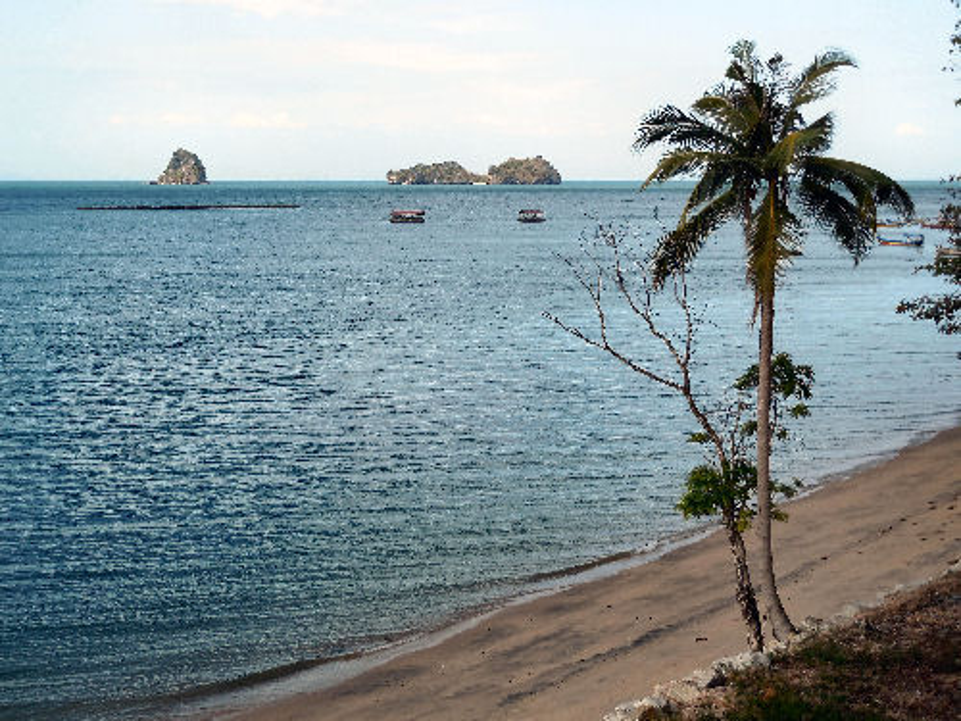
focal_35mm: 54
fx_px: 1499
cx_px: 480
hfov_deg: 35.5
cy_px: 360
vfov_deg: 27.0
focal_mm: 9.8
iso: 125
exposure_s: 1/640
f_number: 4.2
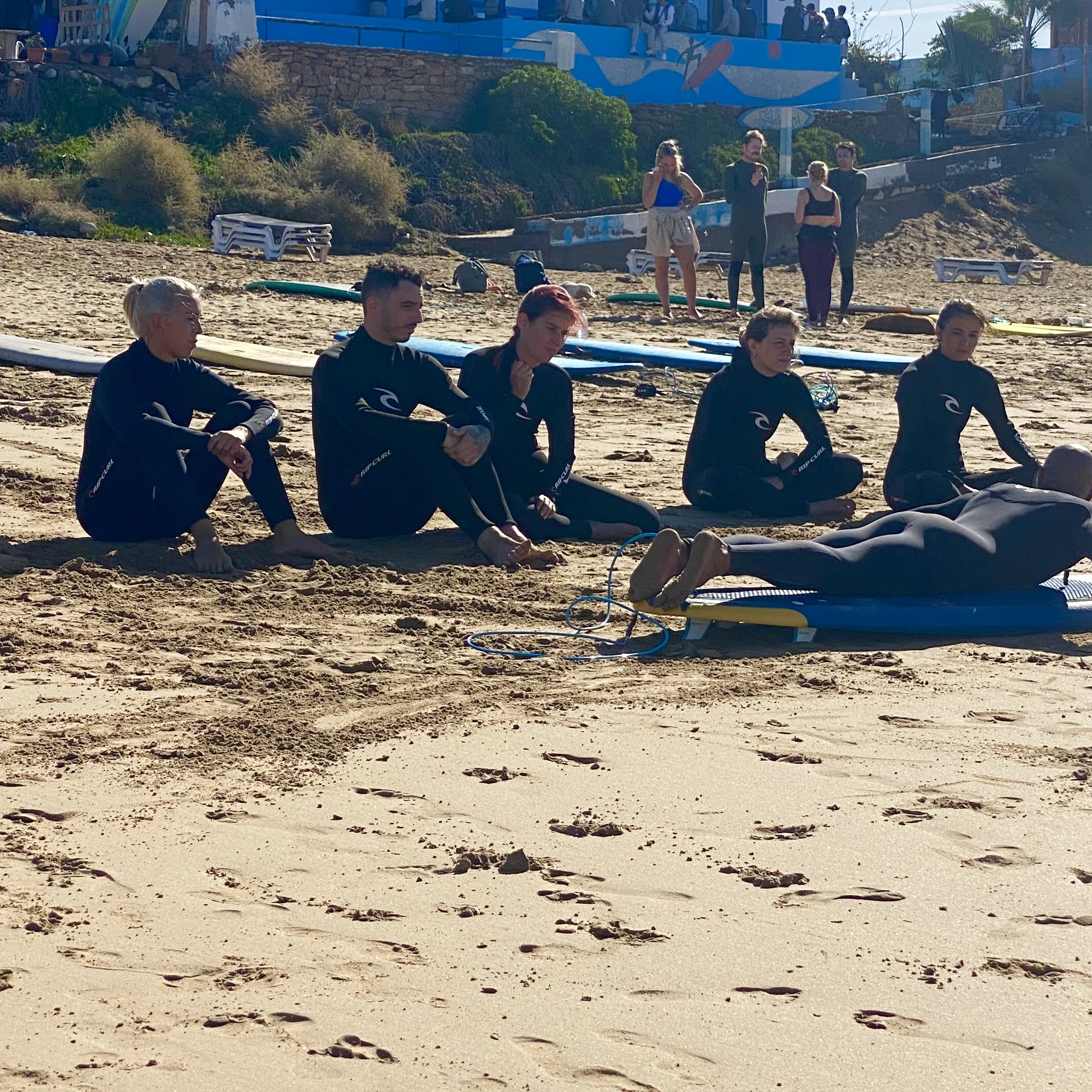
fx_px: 3105
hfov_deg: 19.9
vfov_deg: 19.9
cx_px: 435
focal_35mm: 87
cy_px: 452
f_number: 2
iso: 20
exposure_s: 1/3195
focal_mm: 6
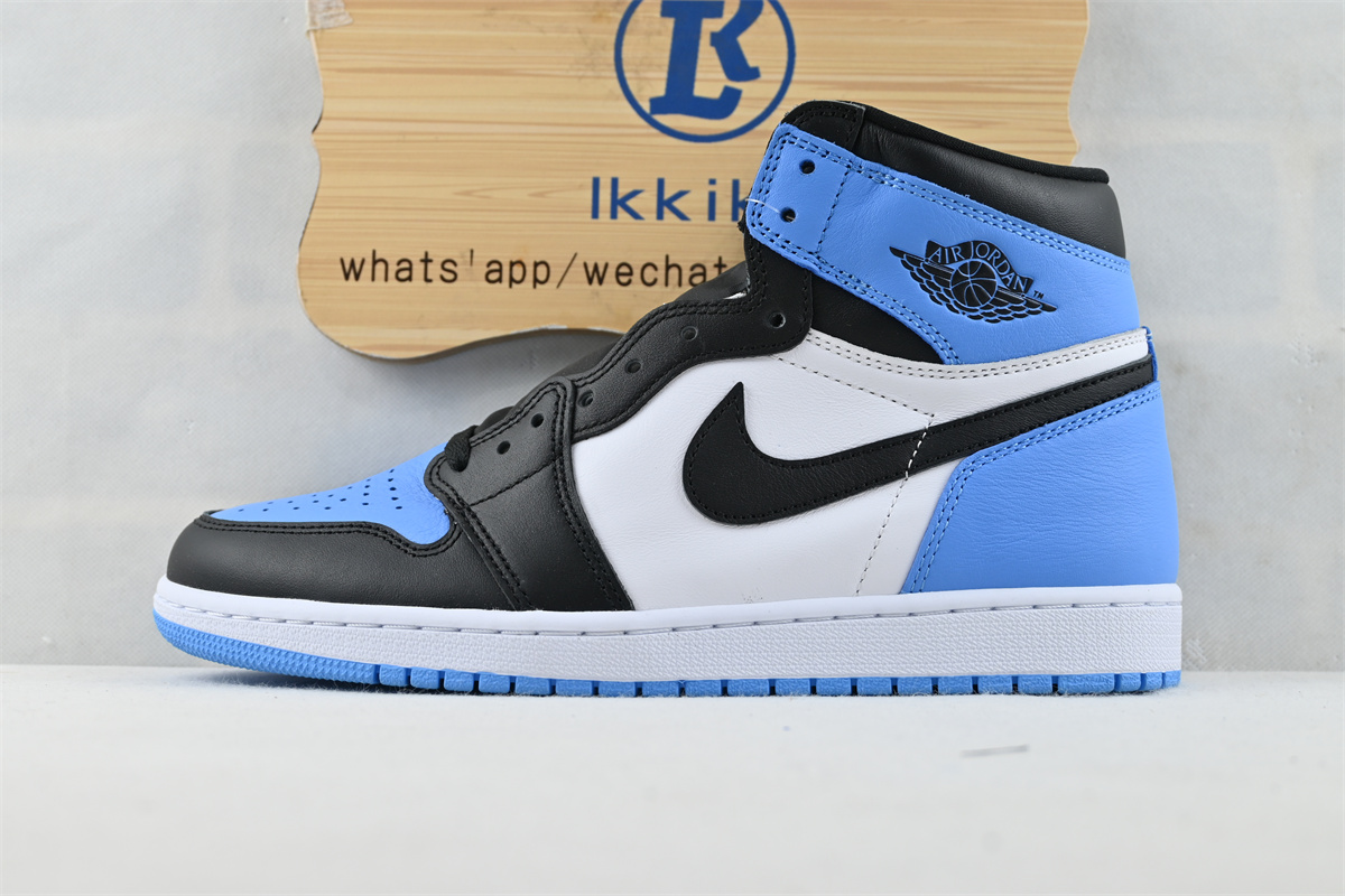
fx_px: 1681
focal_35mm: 45
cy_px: 448
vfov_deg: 29.9
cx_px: 672
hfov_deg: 43.6
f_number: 4.8
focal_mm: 30
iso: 100
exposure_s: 1/50
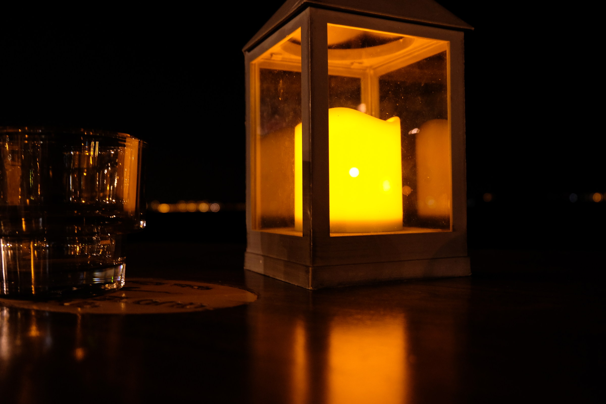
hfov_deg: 57.2
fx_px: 555
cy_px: 202
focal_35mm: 33
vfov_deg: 40.0
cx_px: 303
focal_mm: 22.2
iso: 1250
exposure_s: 1/1.6
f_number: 4.5
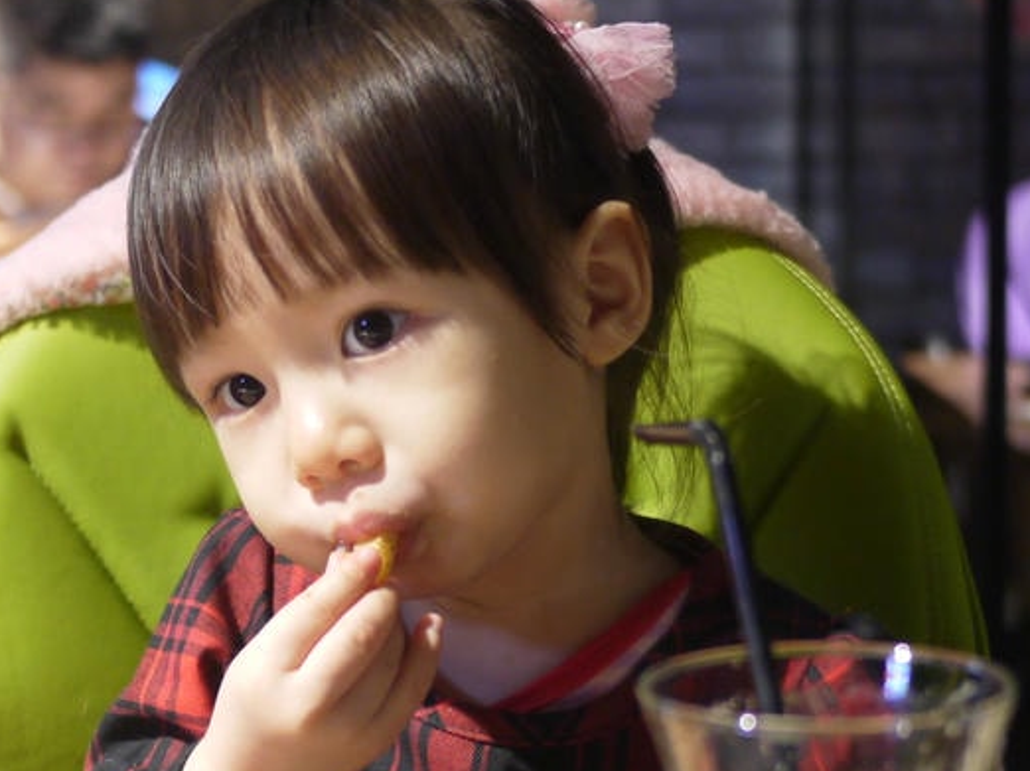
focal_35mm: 92
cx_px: 531
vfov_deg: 16.0
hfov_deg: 21.3
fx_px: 2736
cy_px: 544
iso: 400
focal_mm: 20
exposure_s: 1/60
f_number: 1.7
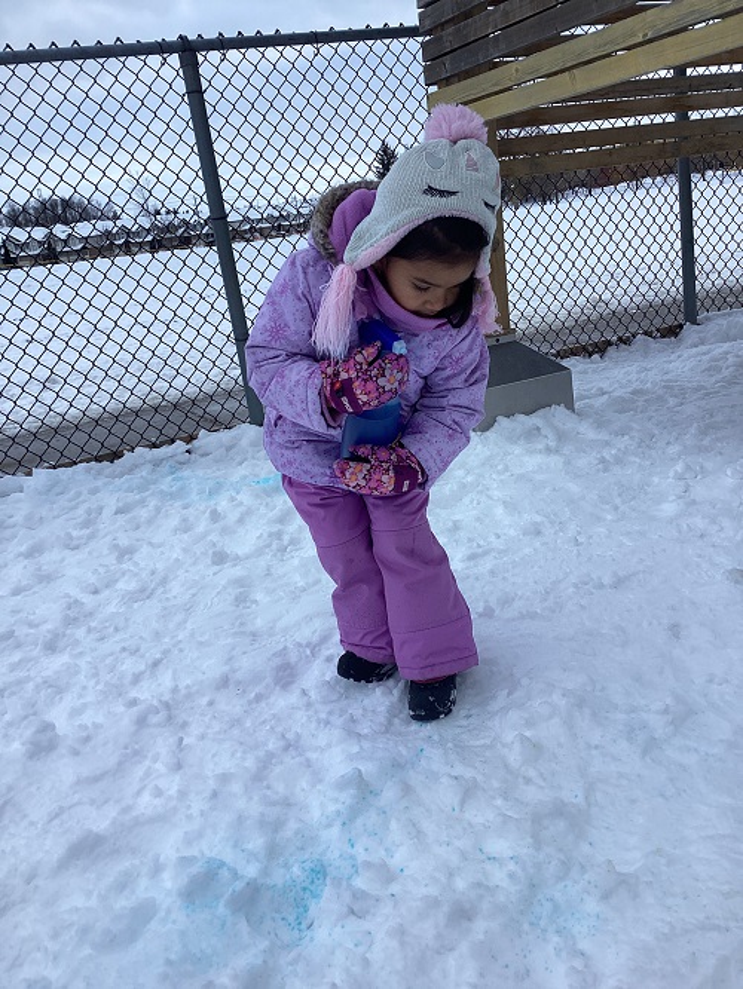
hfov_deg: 45.5
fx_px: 887
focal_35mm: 31
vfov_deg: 58.3
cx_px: 372
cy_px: 494
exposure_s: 1/204
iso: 25
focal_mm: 3.3
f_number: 2.4
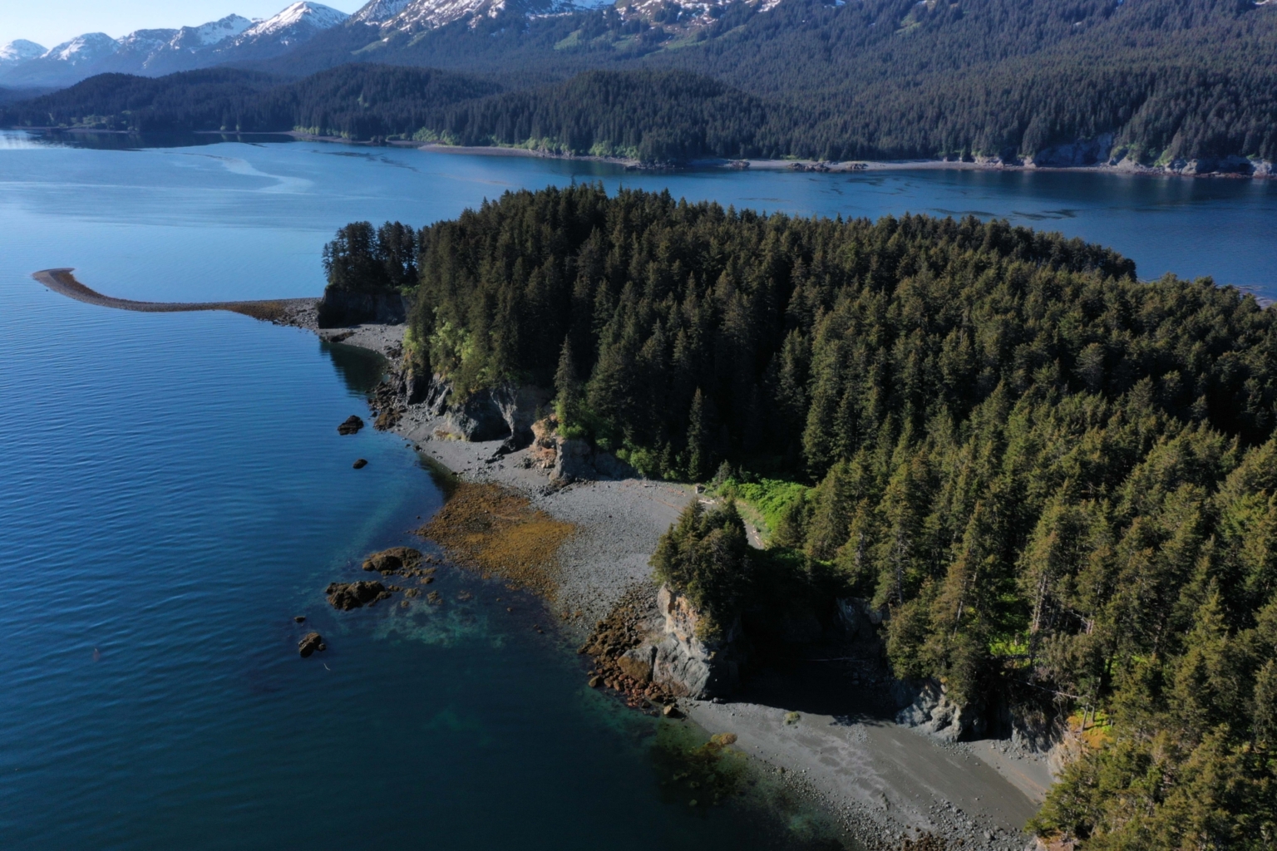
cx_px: 638
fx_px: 993
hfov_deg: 65.5
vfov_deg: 46.4
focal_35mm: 28
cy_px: 426
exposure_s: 1/200
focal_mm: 10.26
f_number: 11
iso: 100
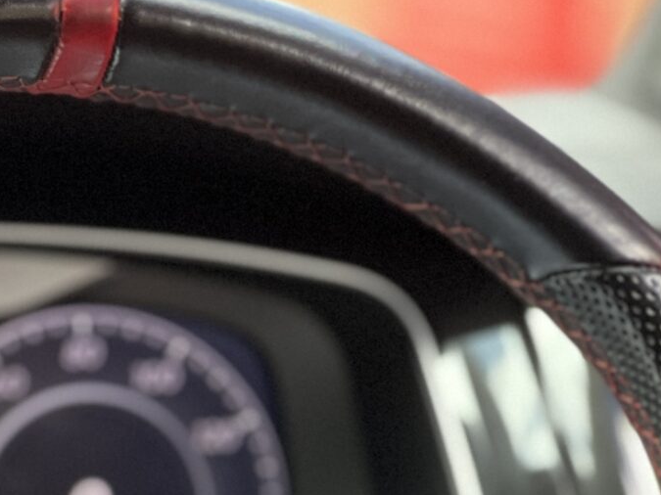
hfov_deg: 6.8
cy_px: 874
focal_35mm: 292
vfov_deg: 5.0
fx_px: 5575
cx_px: 90
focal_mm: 9
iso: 250
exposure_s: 1/112
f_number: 2.8
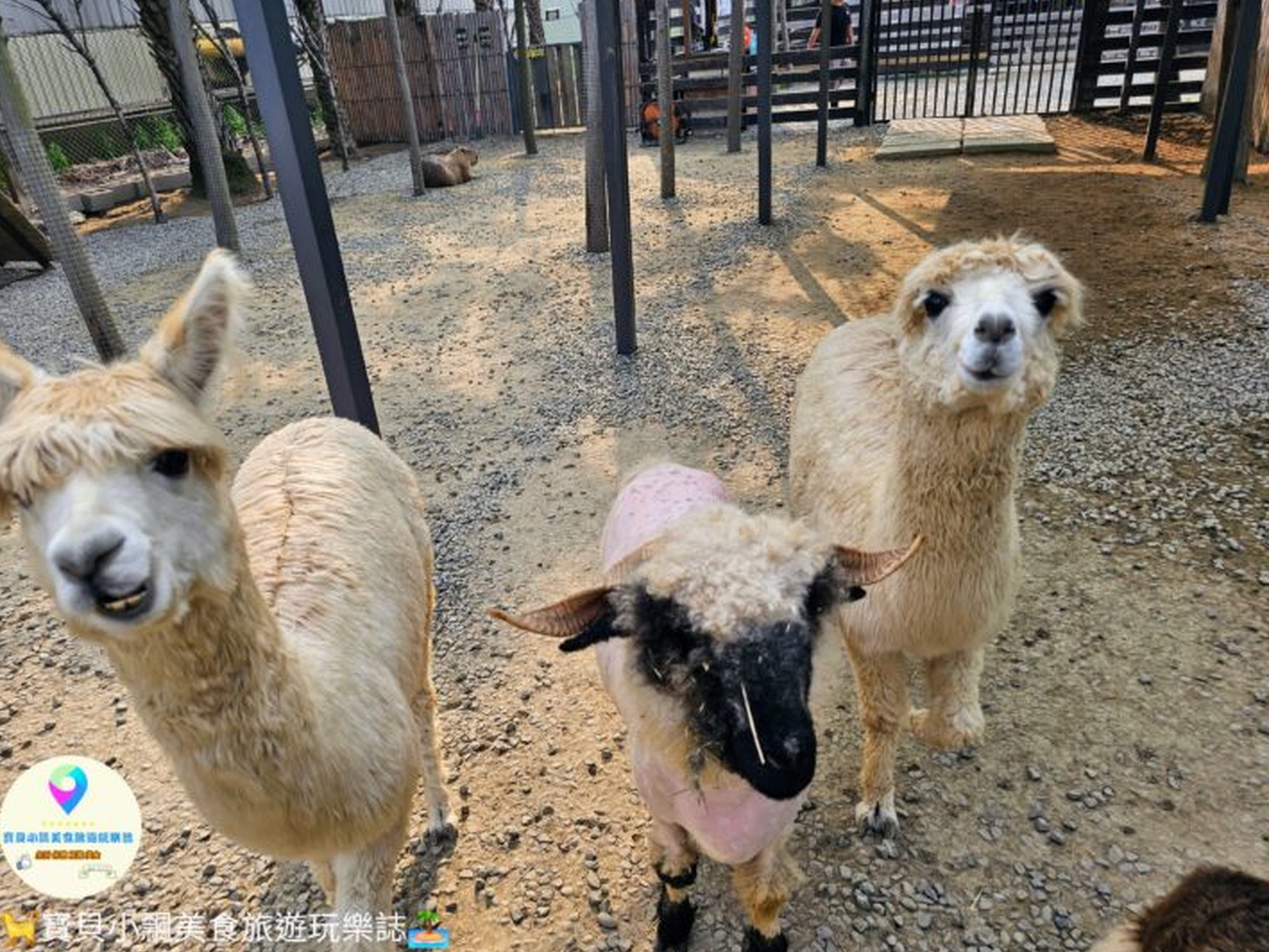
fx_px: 880
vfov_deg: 56.8
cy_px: 484
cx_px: 628
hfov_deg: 71.6
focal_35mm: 24
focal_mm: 6.3
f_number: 1.7
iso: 10
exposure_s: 1/345
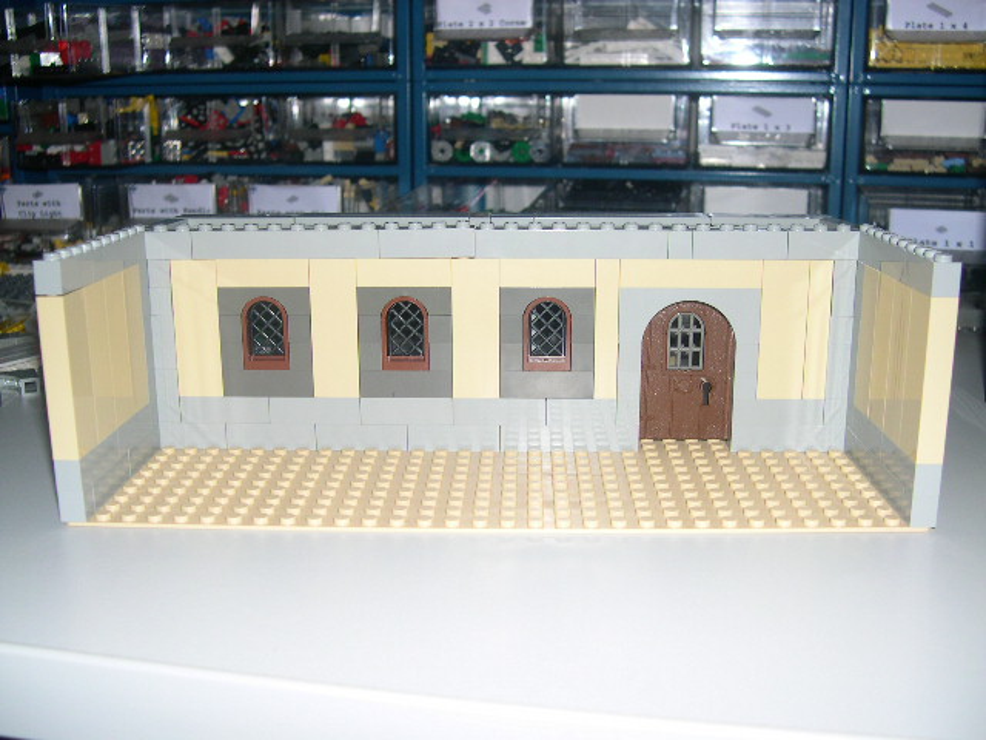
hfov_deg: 49.0
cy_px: 370
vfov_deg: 37.7
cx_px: 493
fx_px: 1082
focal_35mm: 38
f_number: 2.8
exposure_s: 1/60
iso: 100
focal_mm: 8
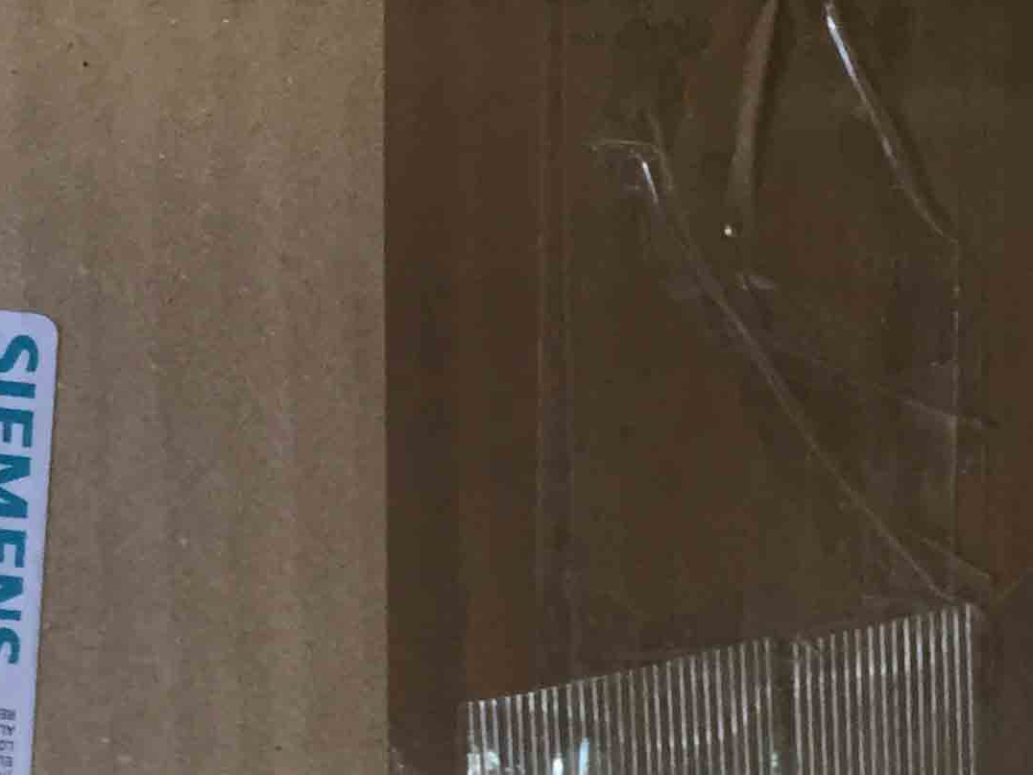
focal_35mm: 88
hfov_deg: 22.1
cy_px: 959
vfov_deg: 16.0
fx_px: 2626
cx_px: 758
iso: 100
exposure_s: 1/33
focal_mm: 4.15
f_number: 2.2
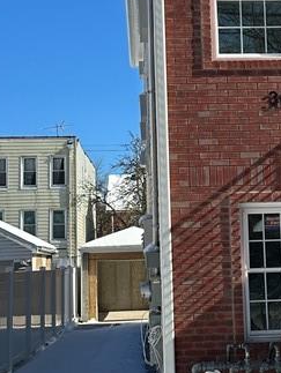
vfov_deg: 25.6
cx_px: 213
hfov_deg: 19.3
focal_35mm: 76
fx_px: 821
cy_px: 166
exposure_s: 1/5263
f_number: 1.78
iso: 80
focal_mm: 6.86
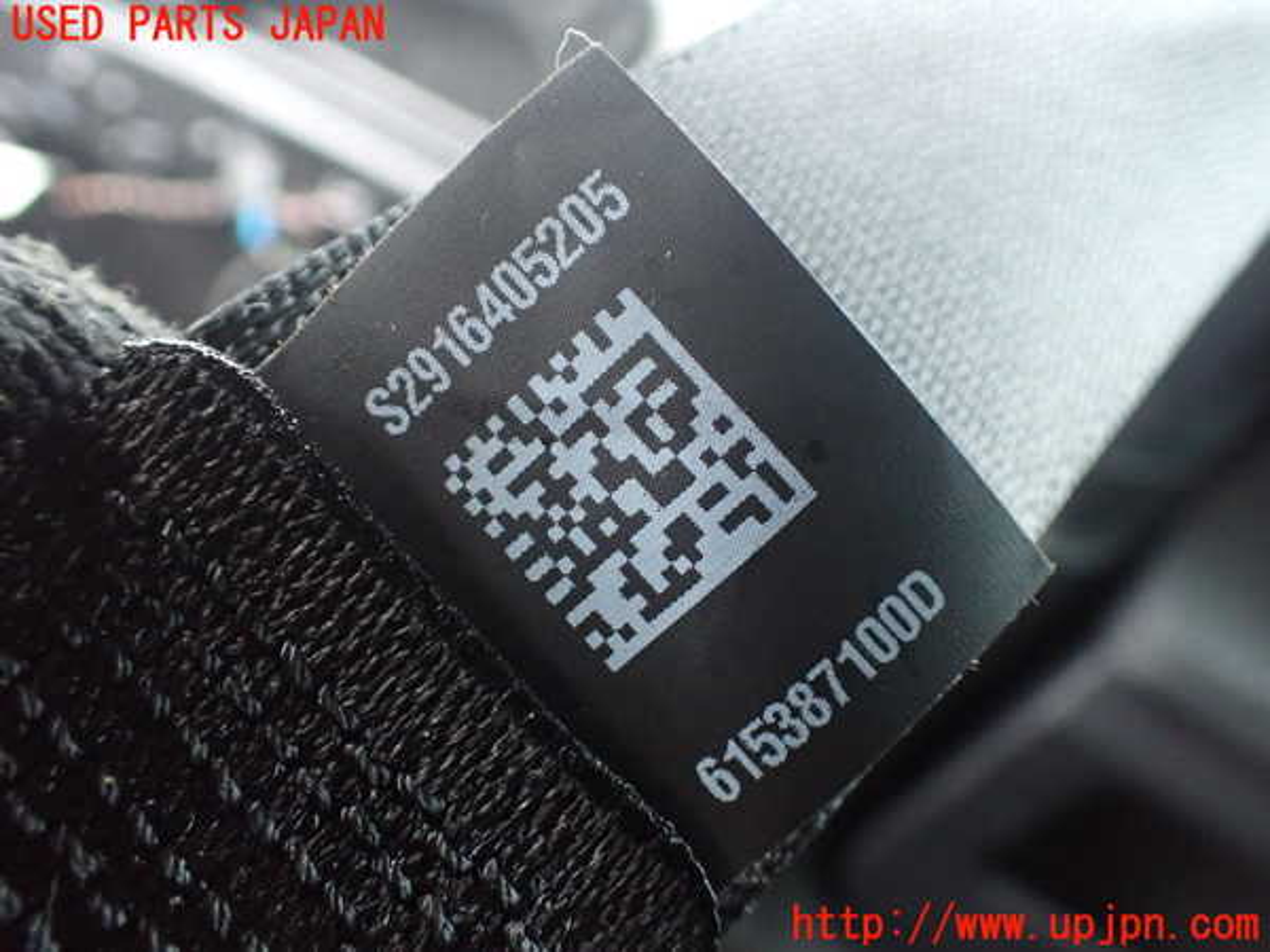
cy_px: 476
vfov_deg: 46.8
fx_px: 1101
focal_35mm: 30
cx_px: 635
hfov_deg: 60.0
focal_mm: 5.4
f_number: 2.3
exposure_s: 1/30
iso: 1000
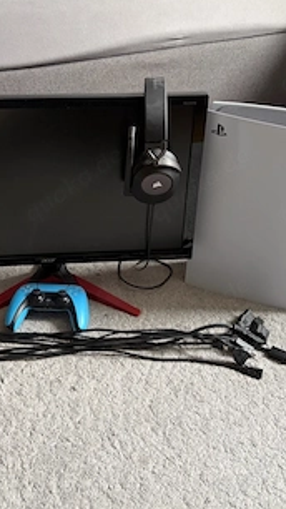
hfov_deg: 31.9
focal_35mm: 37
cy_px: 203
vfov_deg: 53.6
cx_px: 110
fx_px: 499
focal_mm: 5.96
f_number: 1.6
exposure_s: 1/60
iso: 320
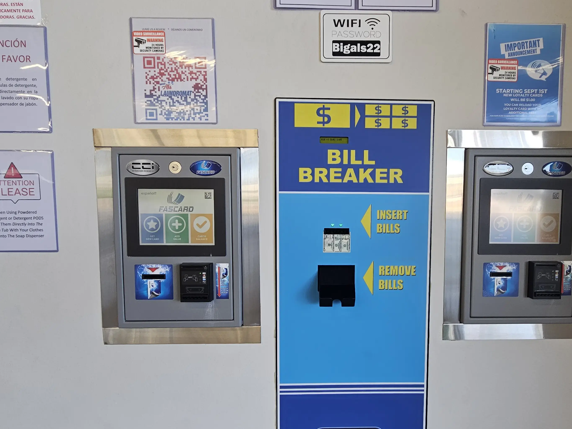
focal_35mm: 19
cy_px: 225
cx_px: 338
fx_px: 314
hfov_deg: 83.8
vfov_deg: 68.6
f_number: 2.2
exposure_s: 1/60
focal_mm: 2.2
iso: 64
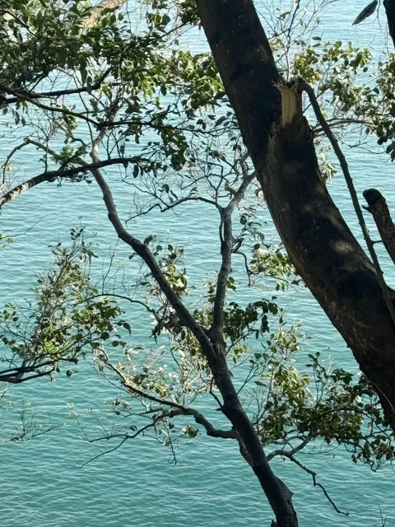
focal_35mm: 108
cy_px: 483
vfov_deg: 17.9
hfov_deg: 13.6
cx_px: 44
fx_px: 1643
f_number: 1.78
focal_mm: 6.76
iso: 80
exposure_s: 1/2762
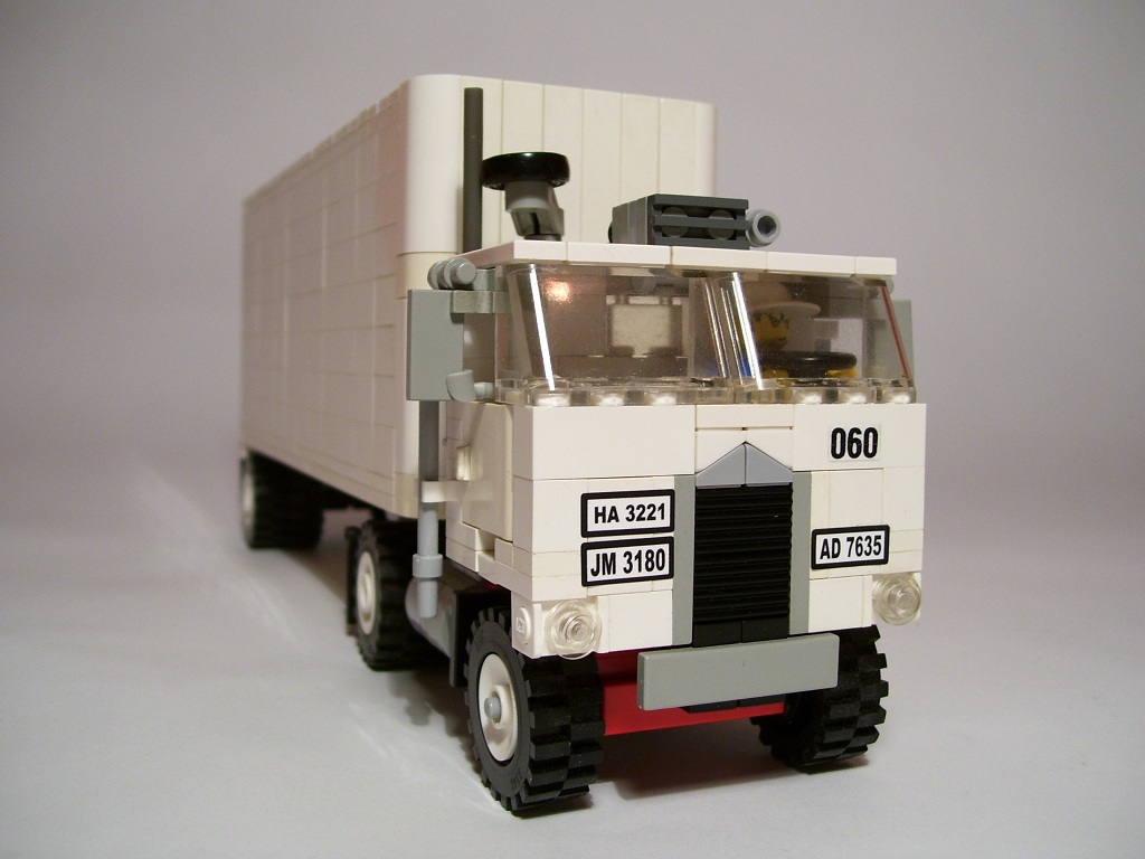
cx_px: 572
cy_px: 430
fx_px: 1224
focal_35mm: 37
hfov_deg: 50.1
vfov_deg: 38.7
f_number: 2.7
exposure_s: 1/30
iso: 80
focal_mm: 6
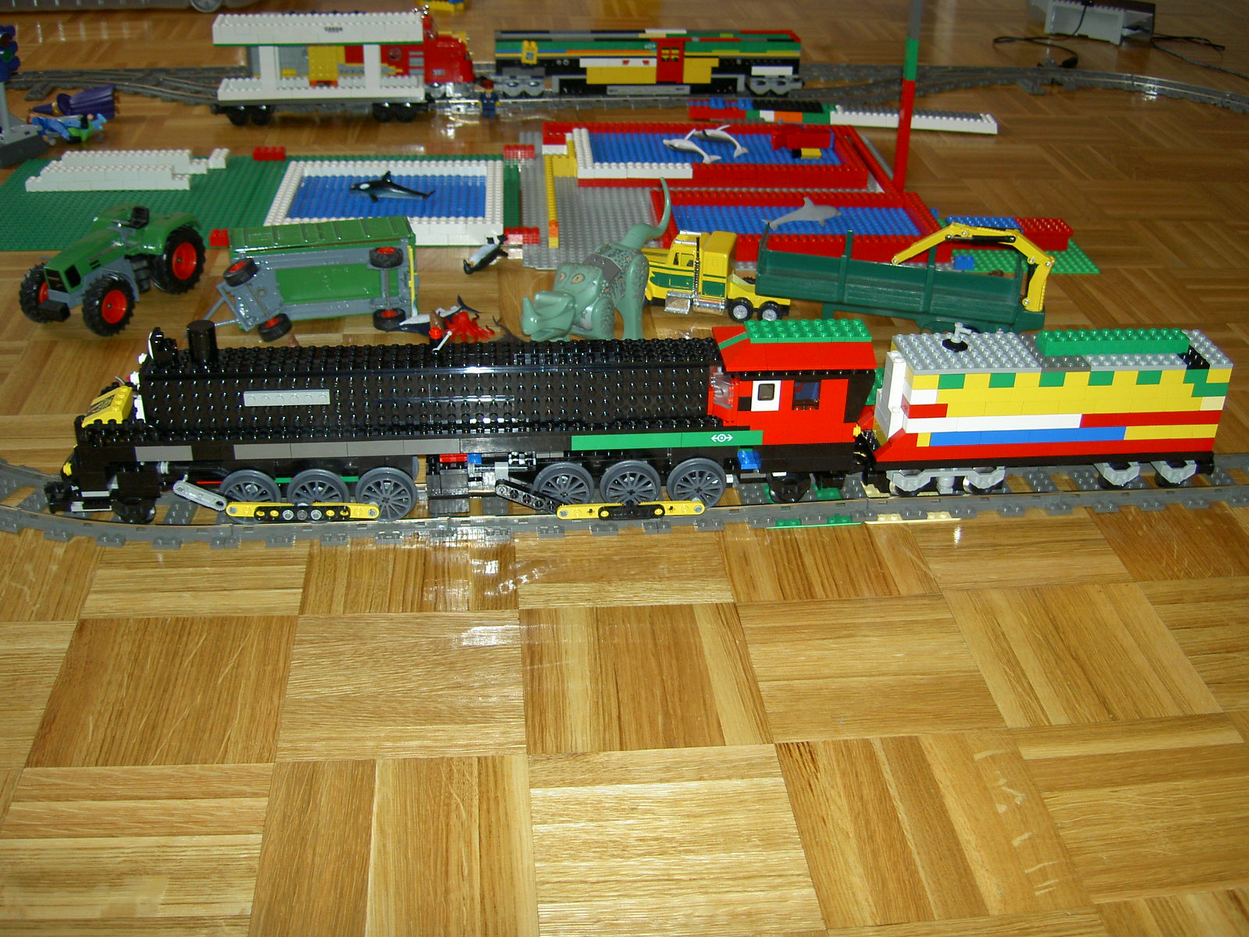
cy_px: 468
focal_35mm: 39
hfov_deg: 47.9
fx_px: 1407
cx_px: 624
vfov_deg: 36.8
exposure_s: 1/59.5
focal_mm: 8
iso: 100
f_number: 2.8
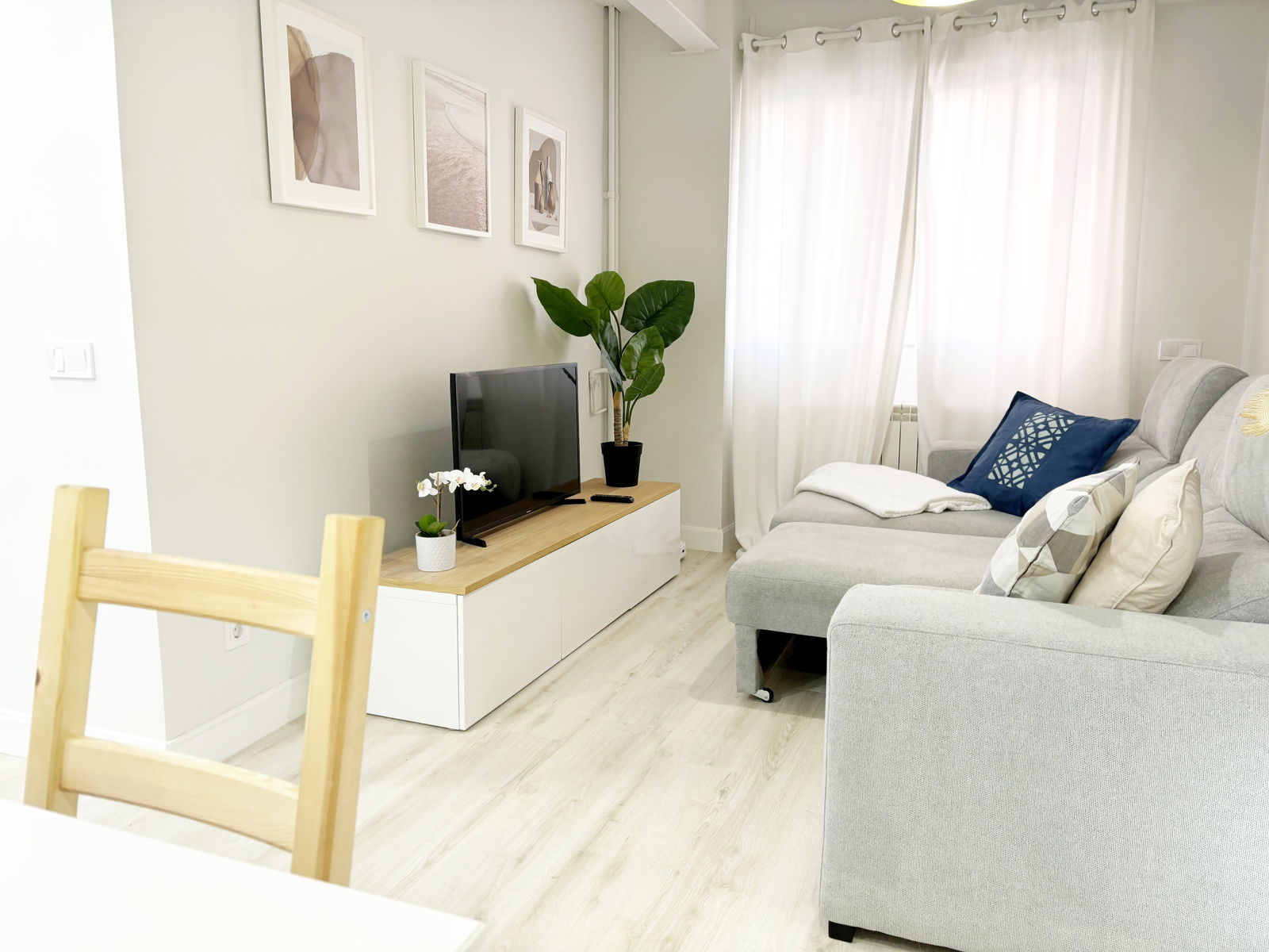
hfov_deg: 67.3
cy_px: 476
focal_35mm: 26
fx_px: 953
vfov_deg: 53.1
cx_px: 634
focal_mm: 5.96
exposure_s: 1/50
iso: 80
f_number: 1.6
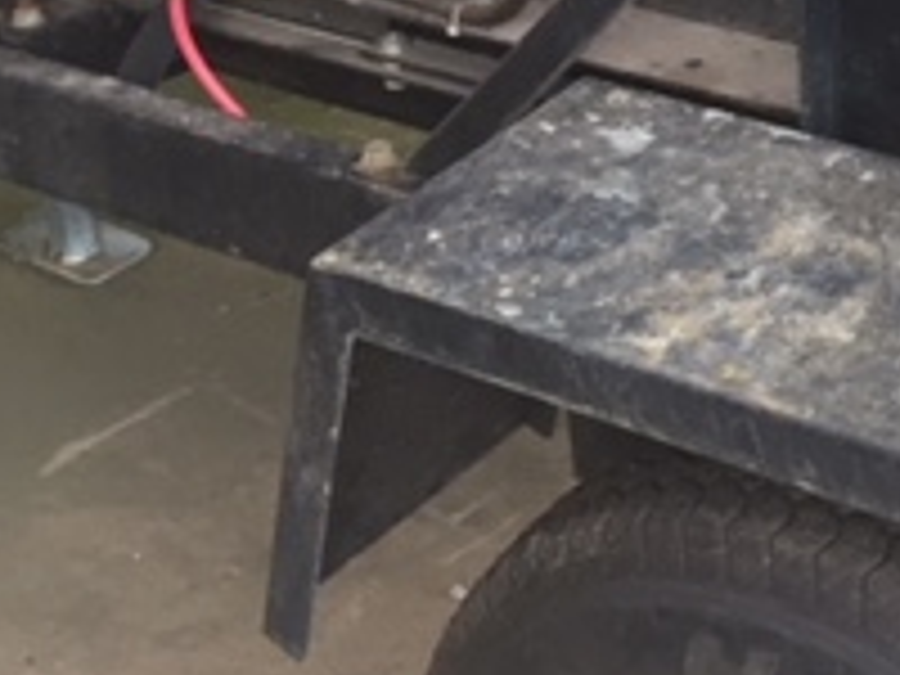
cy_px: -130
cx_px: 990
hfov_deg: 20.1
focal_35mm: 93
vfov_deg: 15.3
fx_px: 2418
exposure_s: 1/40
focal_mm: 4.15
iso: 40
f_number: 2.2
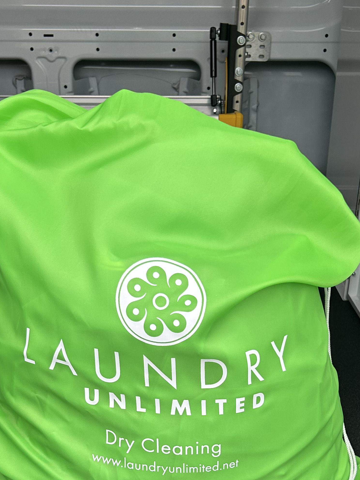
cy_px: 380
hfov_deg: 27.5
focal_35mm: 53
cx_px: 168
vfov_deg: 35.1
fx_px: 735
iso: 50
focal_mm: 5.7
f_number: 1.5
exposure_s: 1/753
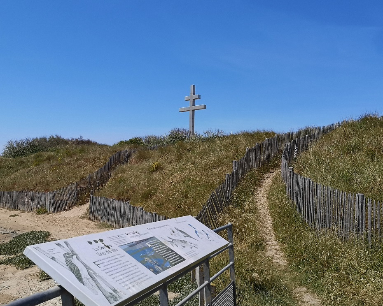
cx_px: 208
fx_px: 385
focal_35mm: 34
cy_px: 144
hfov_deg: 52.8
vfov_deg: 43.3
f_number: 1.8
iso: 50
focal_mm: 3.95
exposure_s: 1/3460
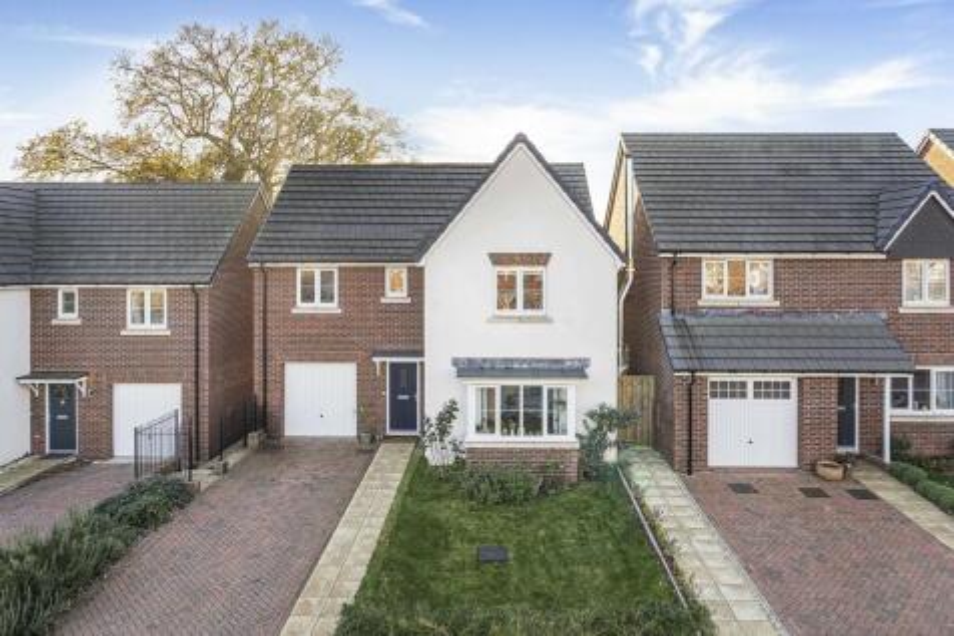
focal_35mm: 22
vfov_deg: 56.1
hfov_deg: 77.3
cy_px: 318
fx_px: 596
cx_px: 477
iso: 125
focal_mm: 22.5
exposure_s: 1/40
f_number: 8
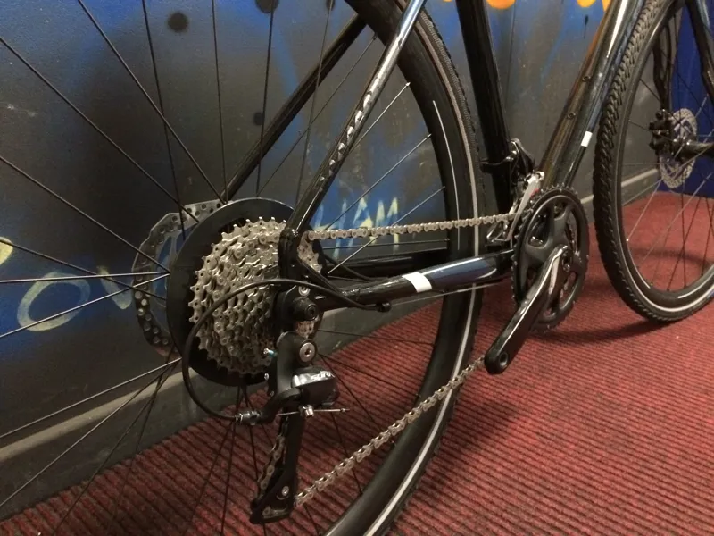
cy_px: 268
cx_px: 357
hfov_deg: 61.7
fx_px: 598
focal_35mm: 29
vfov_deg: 48.2
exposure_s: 1/17
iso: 640
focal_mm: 4.15
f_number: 2.2
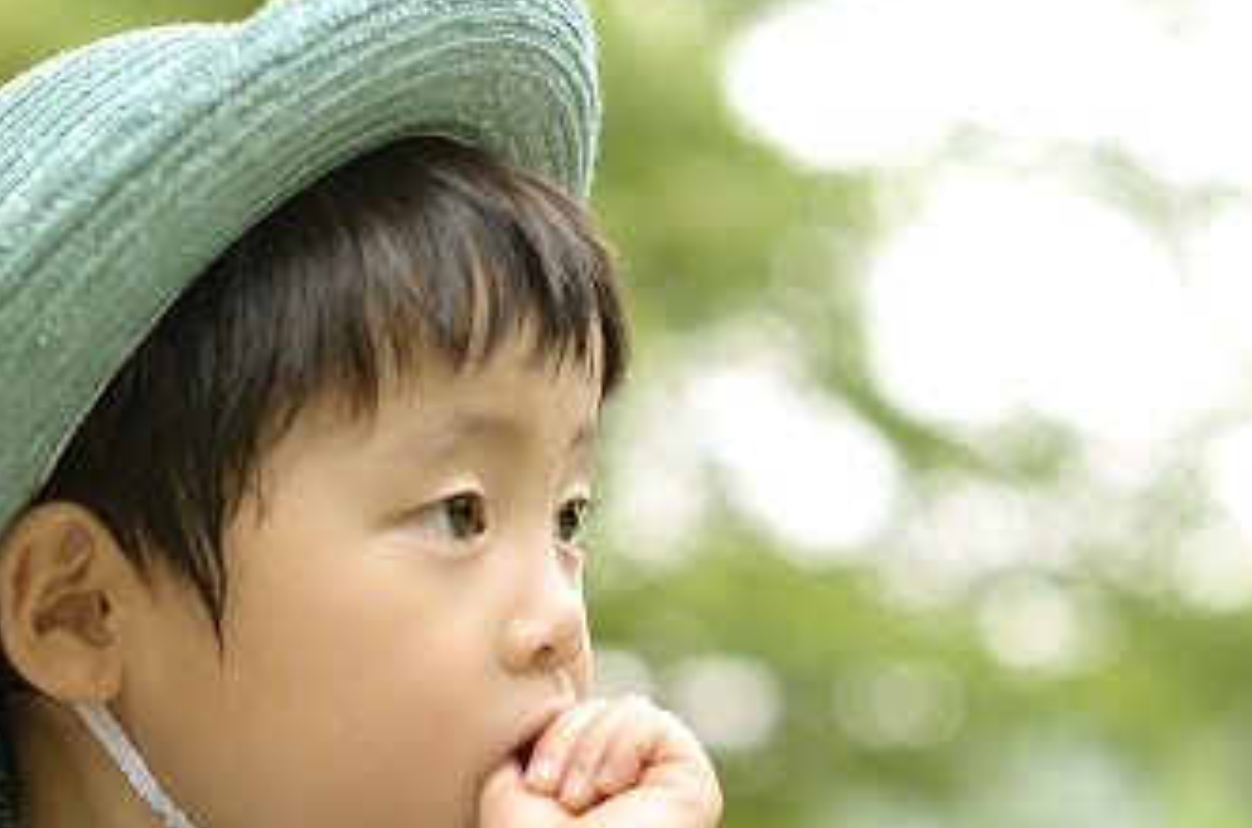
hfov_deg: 14.2
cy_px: 543
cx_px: 605
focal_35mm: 145
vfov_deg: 9.4
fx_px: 5031
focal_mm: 50
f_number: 2.2
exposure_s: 1/160
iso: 160
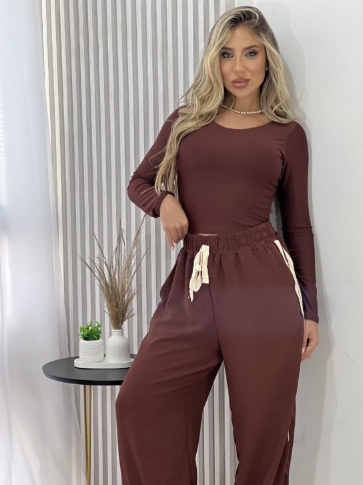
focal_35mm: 99
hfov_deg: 14.9
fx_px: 1385
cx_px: 222
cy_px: 306
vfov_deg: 19.8
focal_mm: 9
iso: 100
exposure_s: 1/120
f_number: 2.8
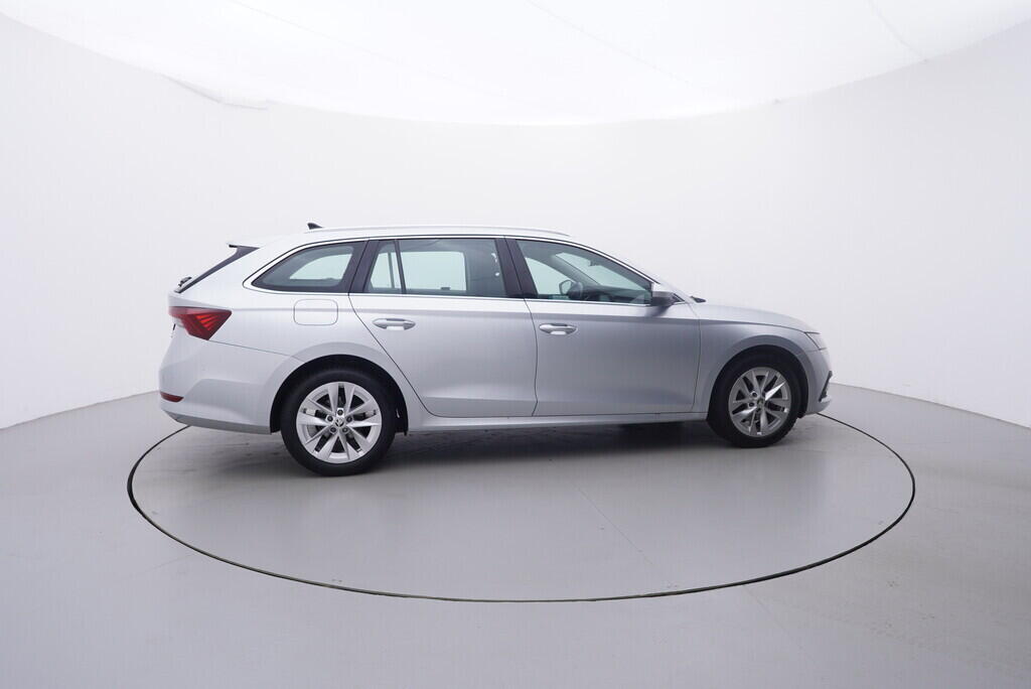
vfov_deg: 56.2
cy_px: 344
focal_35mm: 22
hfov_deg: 77.3
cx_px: 516
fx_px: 645
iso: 200
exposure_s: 1/80
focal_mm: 15
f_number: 5
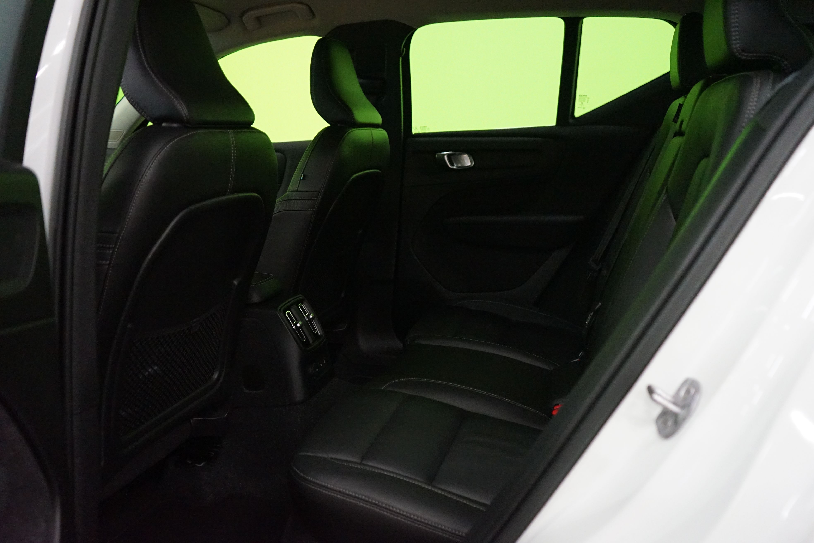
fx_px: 678
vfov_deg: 43.6
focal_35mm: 30
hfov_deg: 61.9
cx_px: 407
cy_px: 272
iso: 6400
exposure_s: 1/60
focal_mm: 30
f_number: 3.5
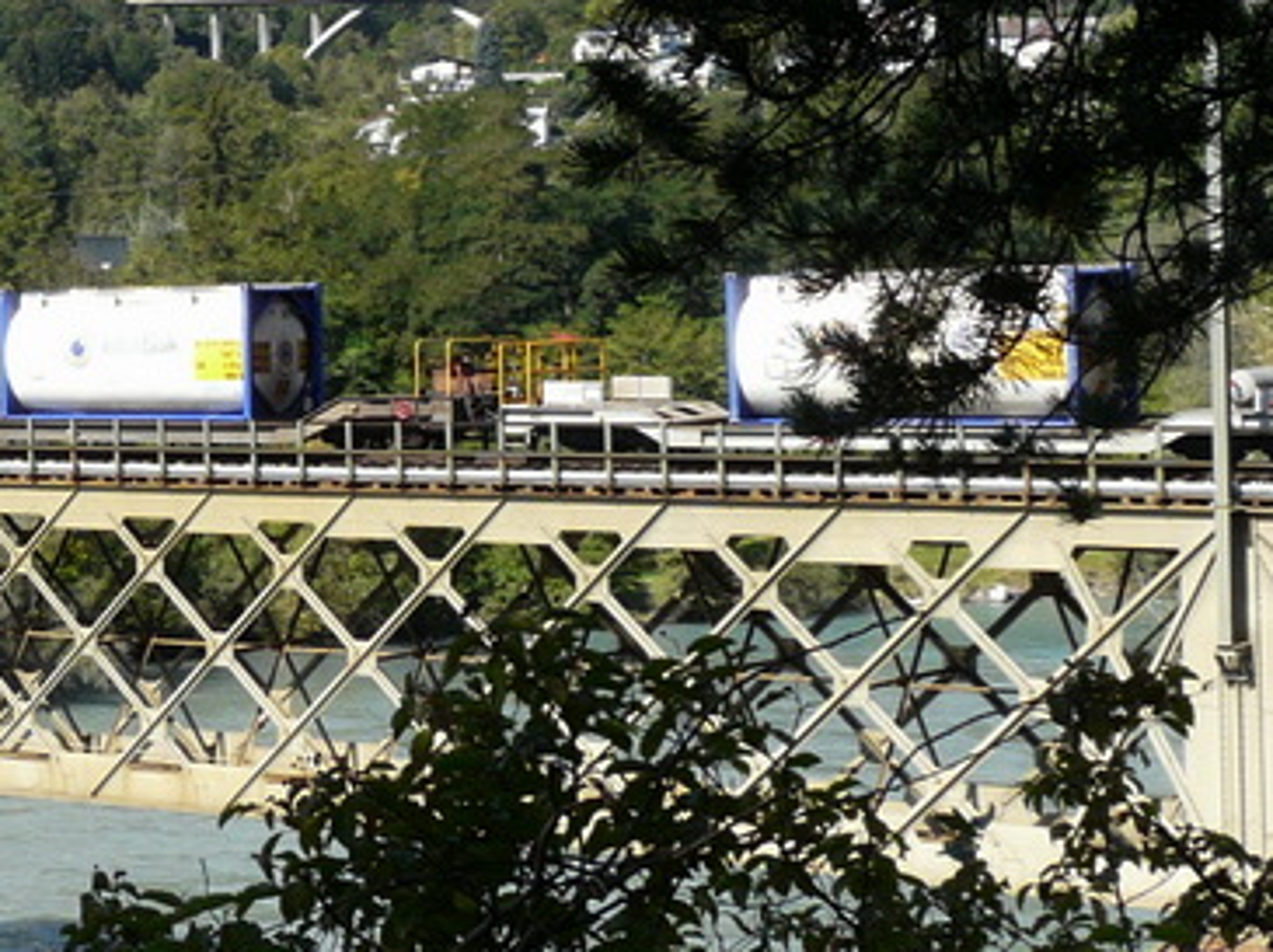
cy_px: 234
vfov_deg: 15.3
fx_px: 3527
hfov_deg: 19.4
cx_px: -209
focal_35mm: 96
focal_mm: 5.7
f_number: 5
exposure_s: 1/250
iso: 100
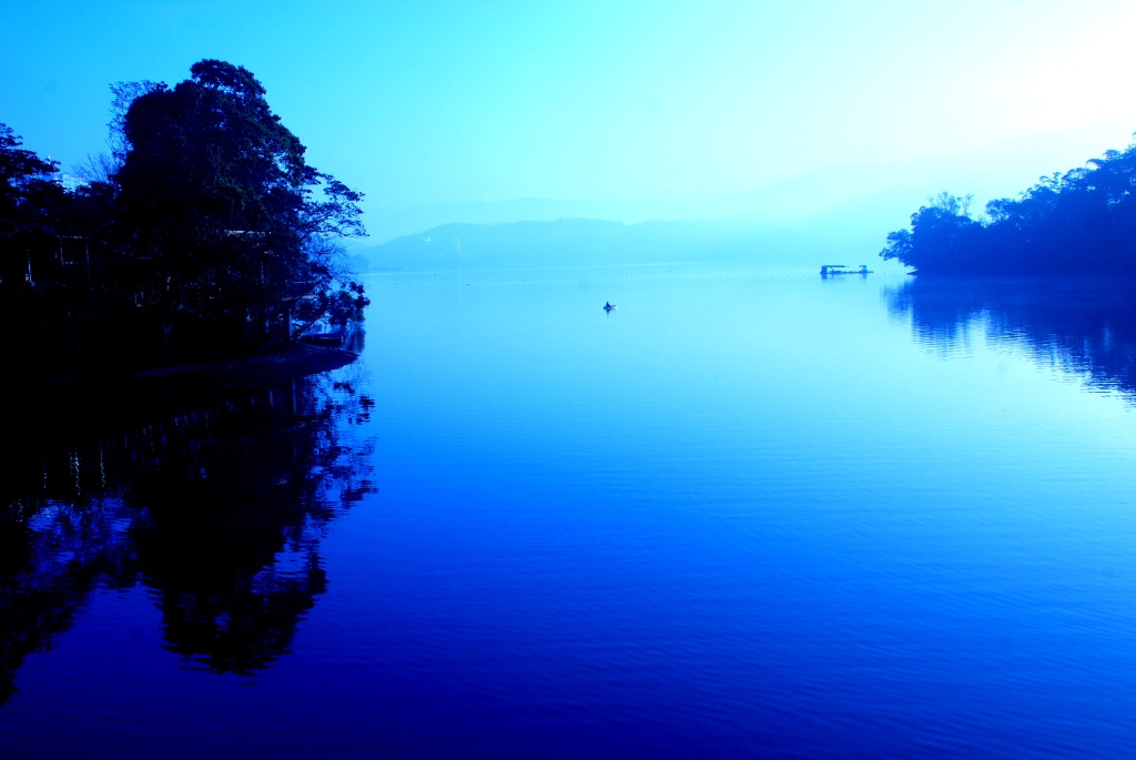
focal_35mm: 39
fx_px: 1232
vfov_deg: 34.3
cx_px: 568
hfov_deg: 49.5
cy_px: 380
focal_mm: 26
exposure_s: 1/200
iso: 200
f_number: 11
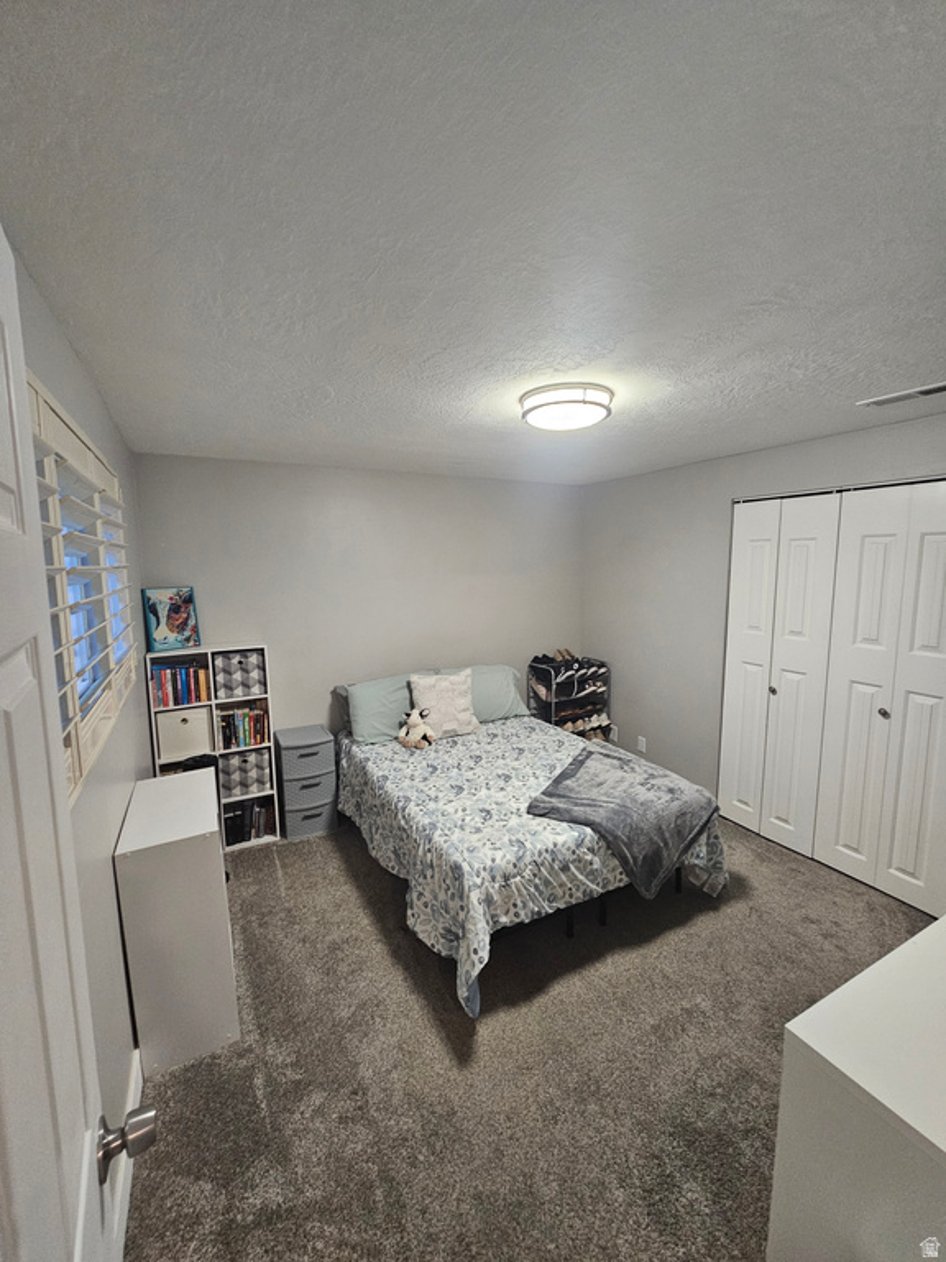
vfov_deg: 106.2
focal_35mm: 13
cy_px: 631
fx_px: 474
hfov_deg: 89.9
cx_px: 473
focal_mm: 2.2
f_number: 2.2
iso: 400
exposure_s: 1/60
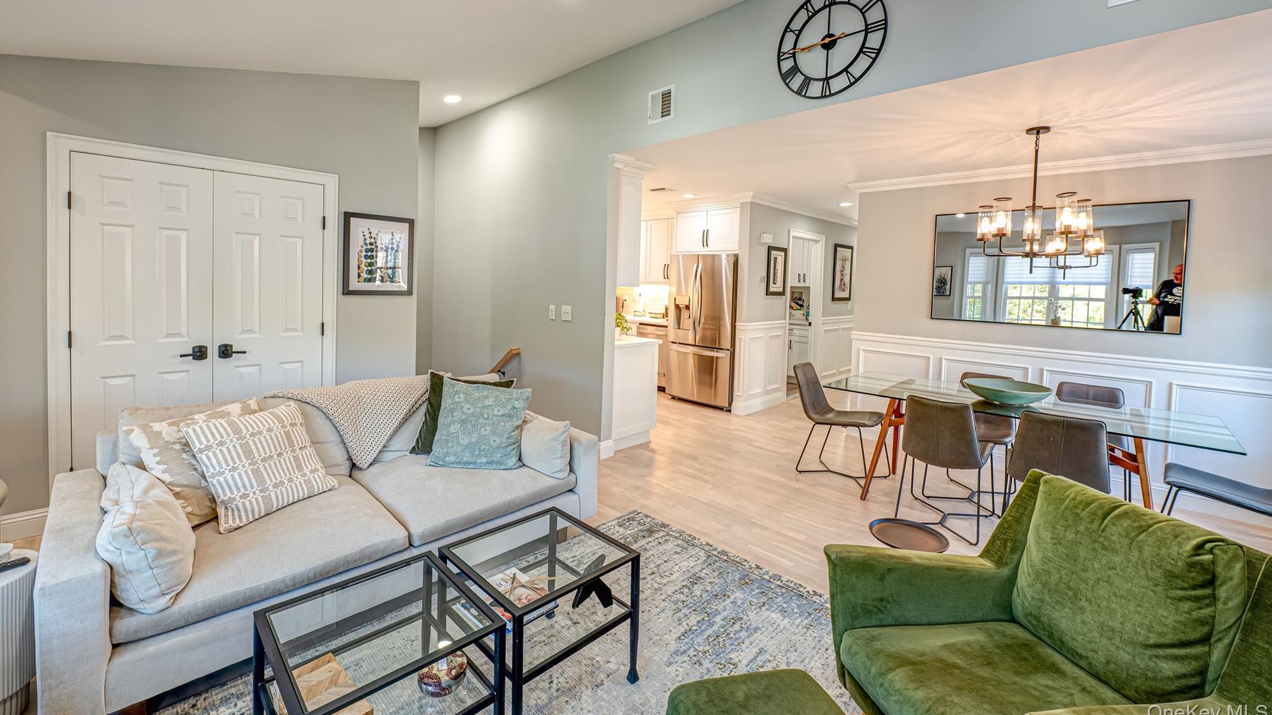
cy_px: 295
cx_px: 626
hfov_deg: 103.0
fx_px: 506
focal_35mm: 15
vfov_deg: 70.0
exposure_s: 1/20
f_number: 8
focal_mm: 14
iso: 400
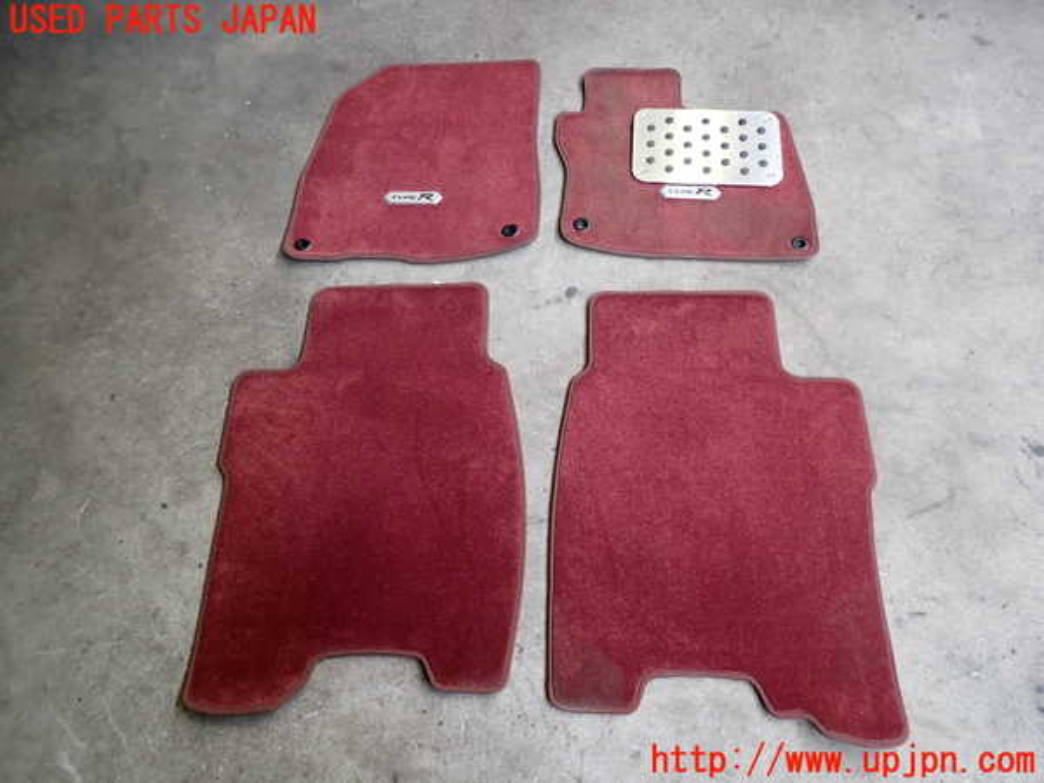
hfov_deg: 69.4
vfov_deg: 54.9
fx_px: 754
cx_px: 522
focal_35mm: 25
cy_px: 392
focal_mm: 4.5
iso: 200
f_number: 2
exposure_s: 1/80
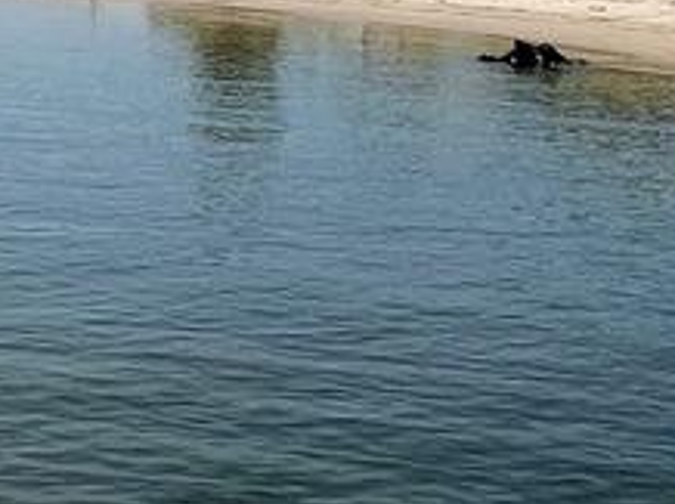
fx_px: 1675
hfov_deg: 20.2
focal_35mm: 86
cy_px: -83
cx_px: -282
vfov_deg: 16.5
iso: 32
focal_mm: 1.57
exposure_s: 1/4065
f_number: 1.8
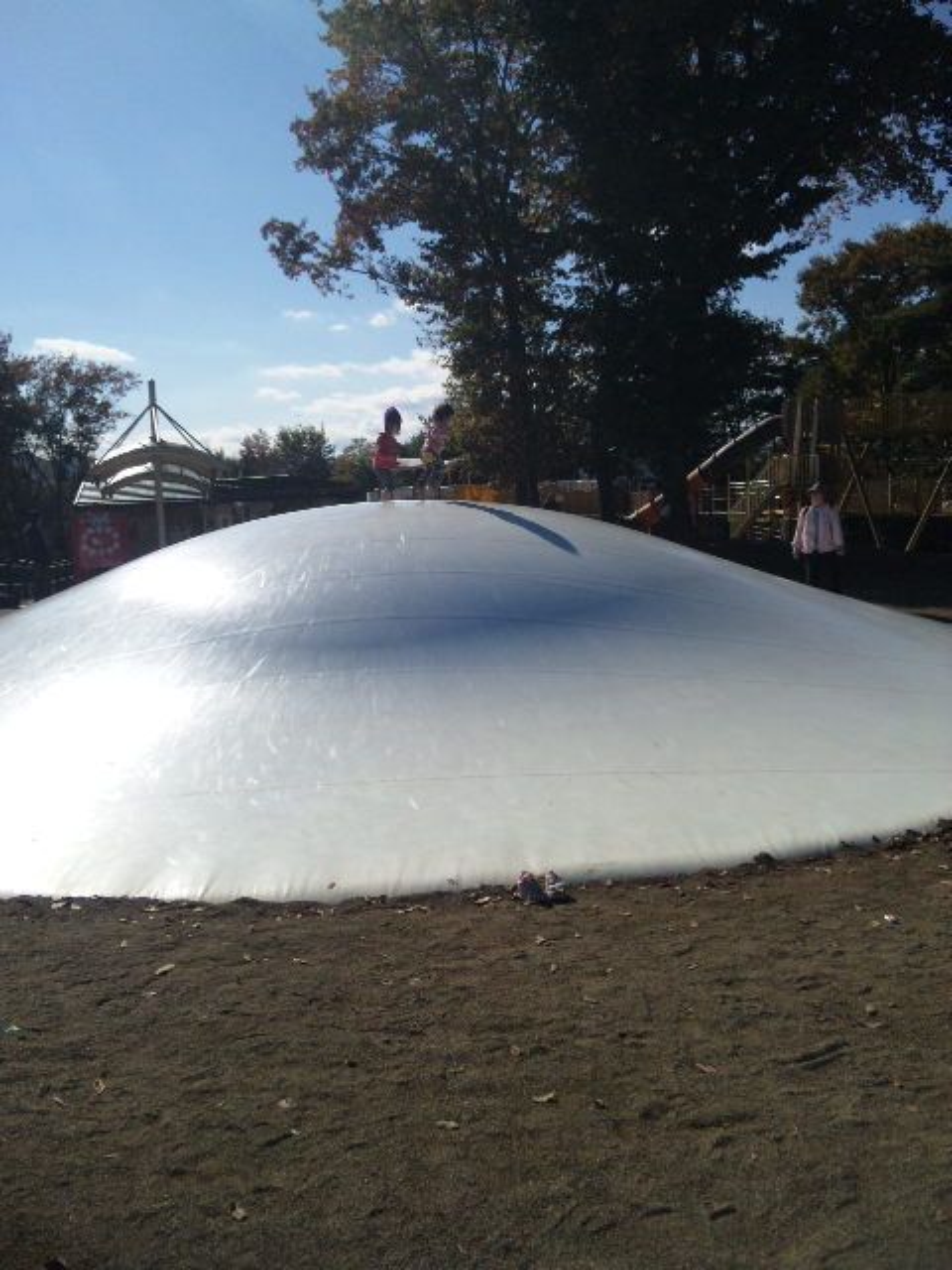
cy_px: 635
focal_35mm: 29
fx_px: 1063
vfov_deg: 61.7
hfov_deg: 48.2
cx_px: 476
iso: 100
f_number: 2.8
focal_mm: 4.82
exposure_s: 1/503
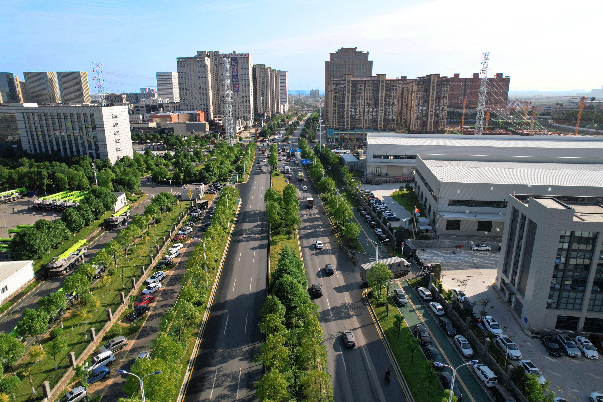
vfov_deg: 57.2
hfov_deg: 78.6
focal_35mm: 22
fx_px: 368
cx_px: 302
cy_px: 201
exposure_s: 1/1600
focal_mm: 8.38
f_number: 2.8
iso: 100
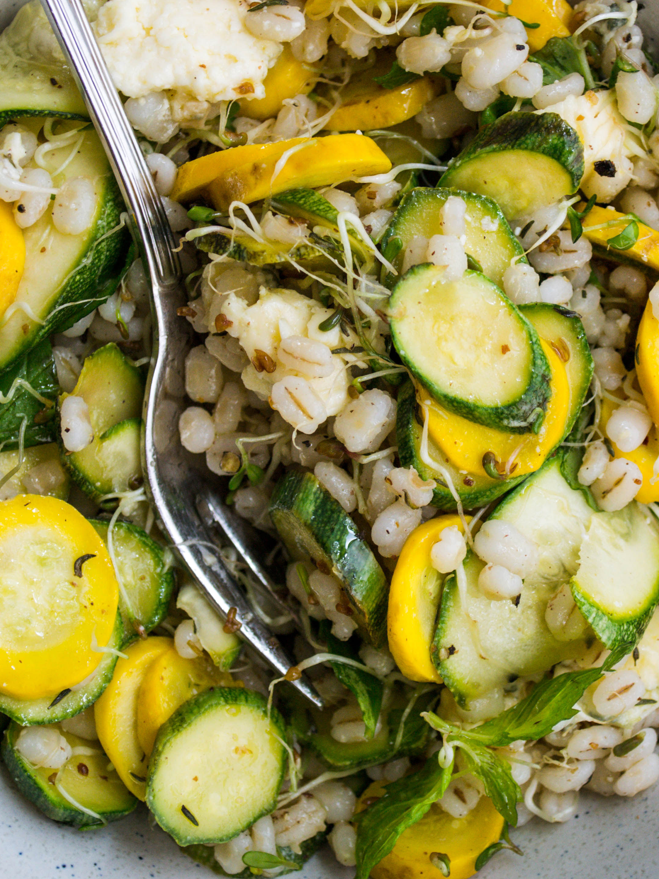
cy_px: 409
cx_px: 419
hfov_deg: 16.0
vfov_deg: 21.3
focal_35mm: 92
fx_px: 2335
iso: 280
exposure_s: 1/125
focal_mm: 40
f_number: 5.6
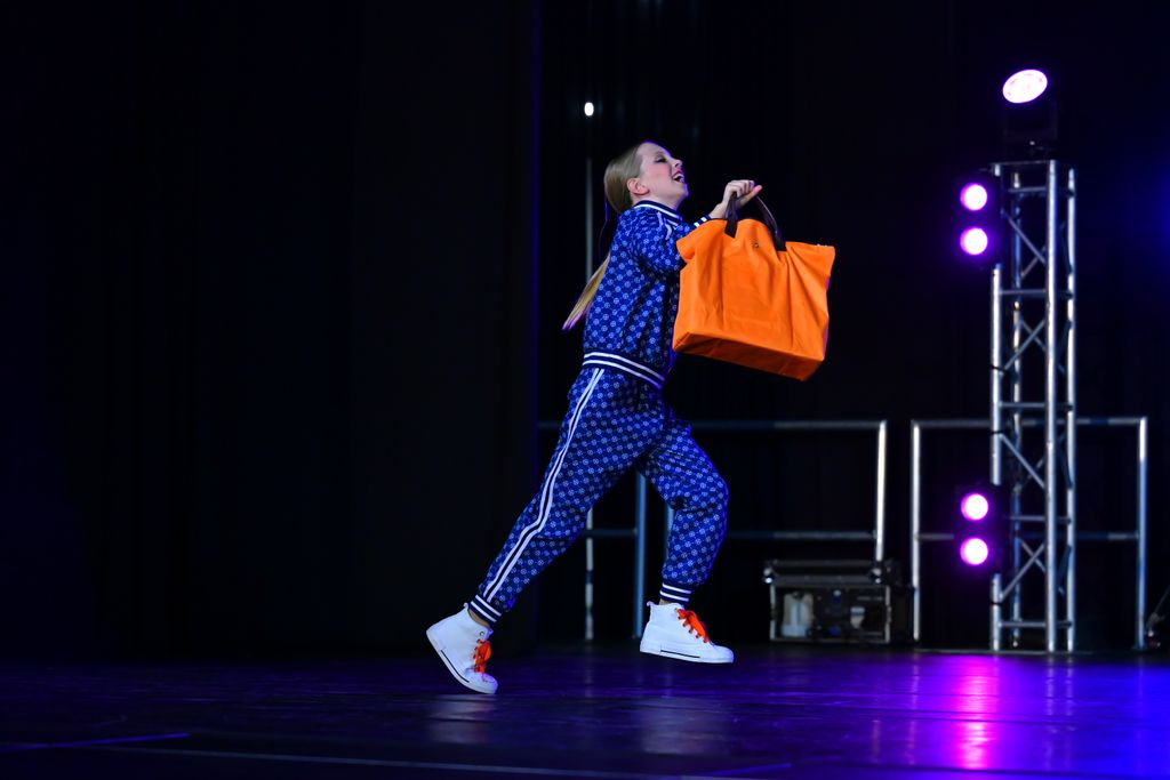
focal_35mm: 110
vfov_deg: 12.5
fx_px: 3575
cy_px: 390
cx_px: 585
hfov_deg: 18.6
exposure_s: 1/800
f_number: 4
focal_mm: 110
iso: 5000
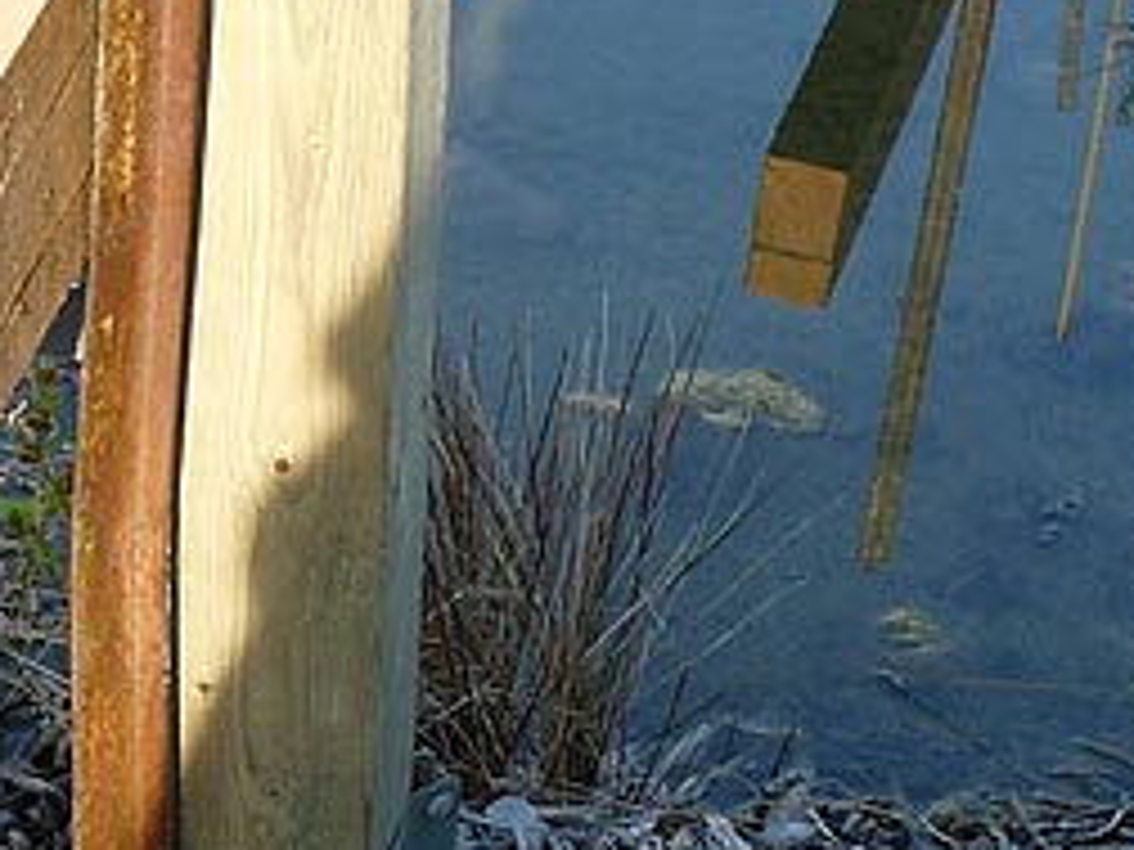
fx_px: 4914
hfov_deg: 13.1
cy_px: 657
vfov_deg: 9.9
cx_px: 194
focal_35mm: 150
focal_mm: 6
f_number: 4
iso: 100
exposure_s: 1/160
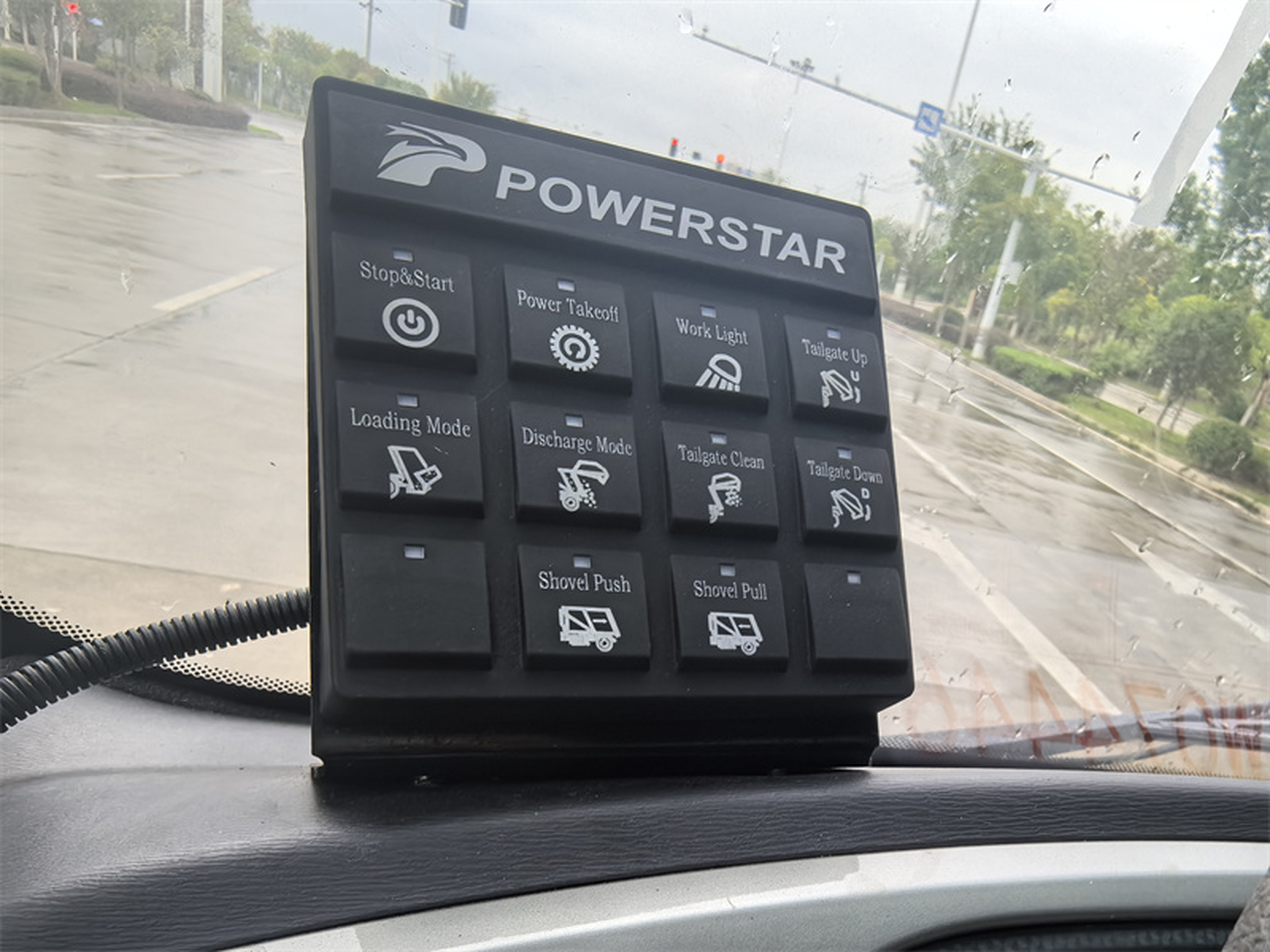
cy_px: 476
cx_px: 635
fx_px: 991
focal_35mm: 27
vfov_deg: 51.4
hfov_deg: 65.3
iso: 50
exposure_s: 1/128
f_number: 2.2
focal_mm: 1.95
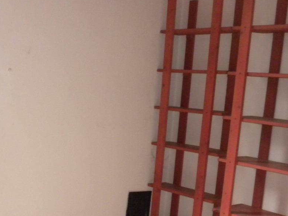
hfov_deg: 28.2
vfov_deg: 21.3
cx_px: 80
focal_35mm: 68
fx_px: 566
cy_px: 181
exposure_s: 1/32.7
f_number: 3.5
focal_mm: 6.6
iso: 400
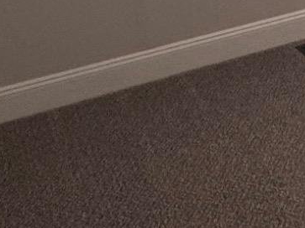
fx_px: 696
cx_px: 274
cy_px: -179
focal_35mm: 79
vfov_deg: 15.9
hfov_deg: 24.0
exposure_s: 1/99
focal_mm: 2.22
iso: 200
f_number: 2.2
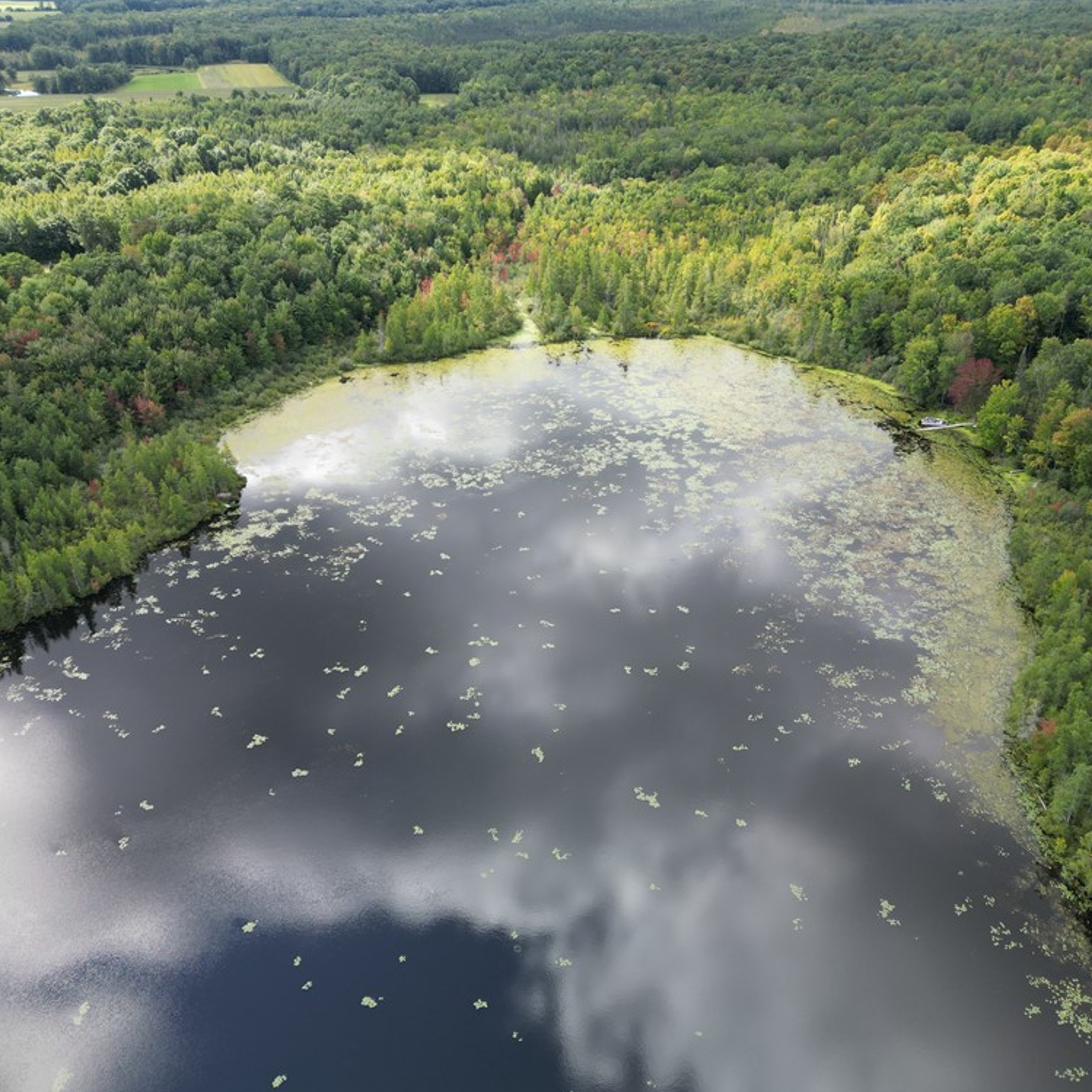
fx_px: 1035
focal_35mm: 29
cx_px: 569
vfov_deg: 55.6
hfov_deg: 55.6
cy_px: 541
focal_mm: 6.72
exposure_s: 1/640
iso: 110
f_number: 1.7
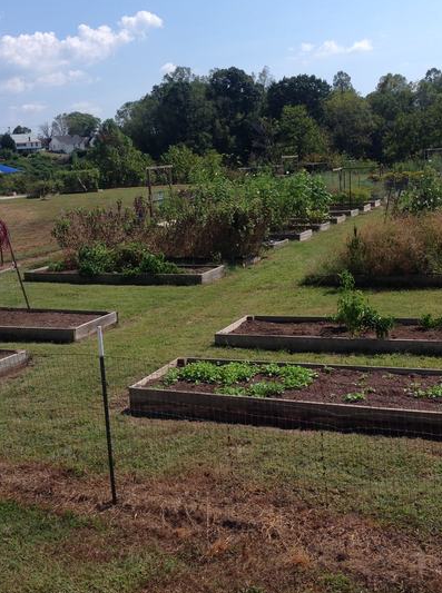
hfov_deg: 31.4
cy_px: 258
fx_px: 787
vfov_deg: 41.3
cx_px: 200
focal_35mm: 46
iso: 50
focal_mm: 4.28
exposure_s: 1/2016
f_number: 2.4
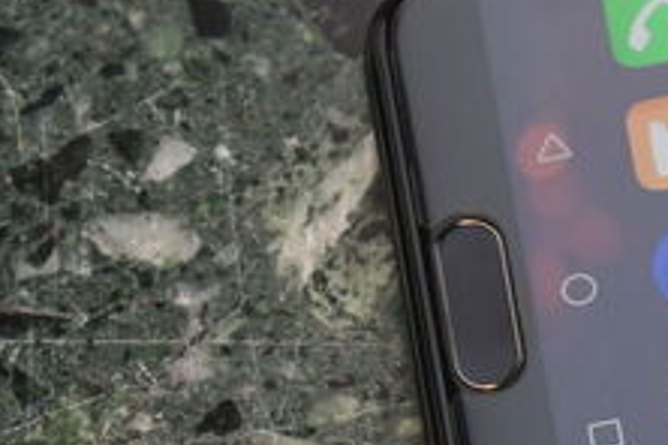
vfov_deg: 4.1
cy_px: 125
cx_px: 1268
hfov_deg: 6.0
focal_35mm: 338
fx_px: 6271
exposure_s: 1/125
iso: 400
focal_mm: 52
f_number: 5.6
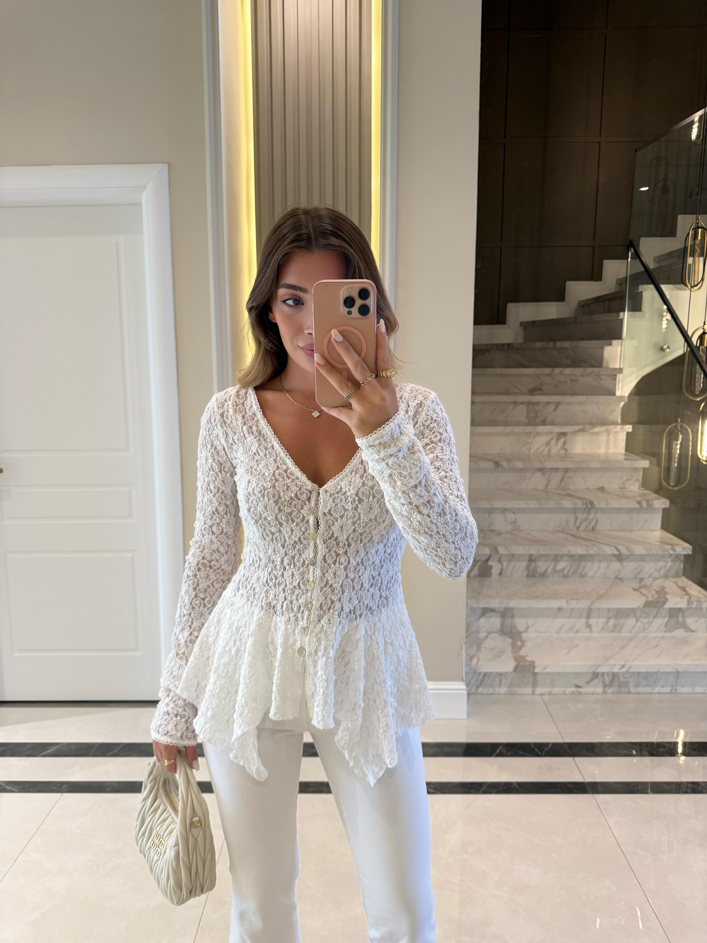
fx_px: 654
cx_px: 354
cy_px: 472
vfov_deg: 71.6
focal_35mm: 24
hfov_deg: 56.8
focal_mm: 6.76
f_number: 1.78
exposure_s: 1/100
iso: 200
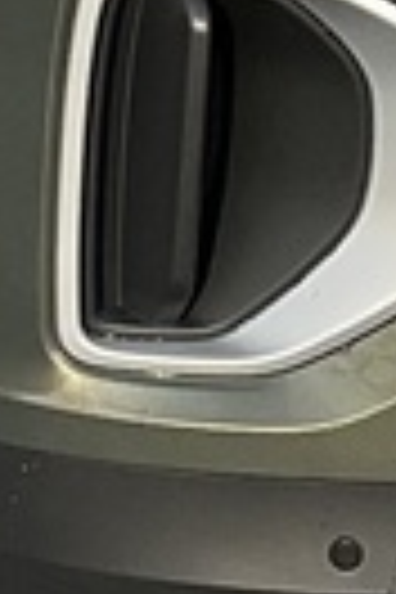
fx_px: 3861
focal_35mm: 234
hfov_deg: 5.8
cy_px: -848
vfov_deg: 8.1
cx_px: 572
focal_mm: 3
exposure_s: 1/842
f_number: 1.8
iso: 16
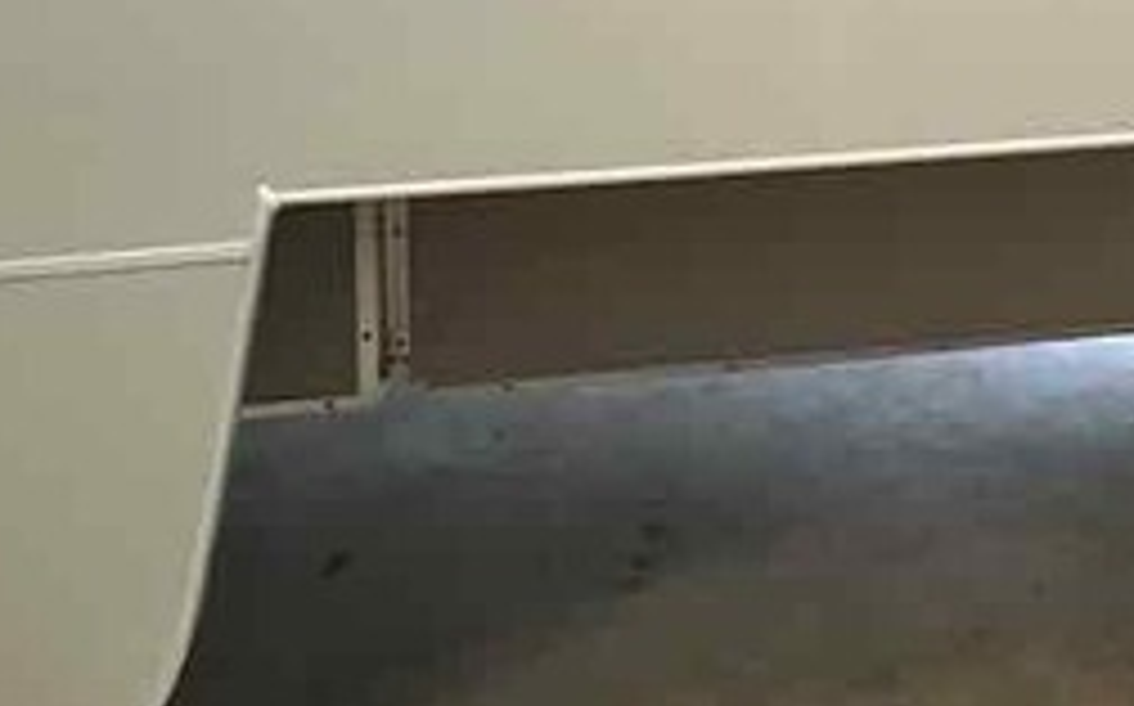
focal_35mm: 59
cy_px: -409
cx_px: 1116
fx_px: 1822
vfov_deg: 18.8
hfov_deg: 32.1
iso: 800
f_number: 2.2
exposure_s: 1/60
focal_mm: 2.22
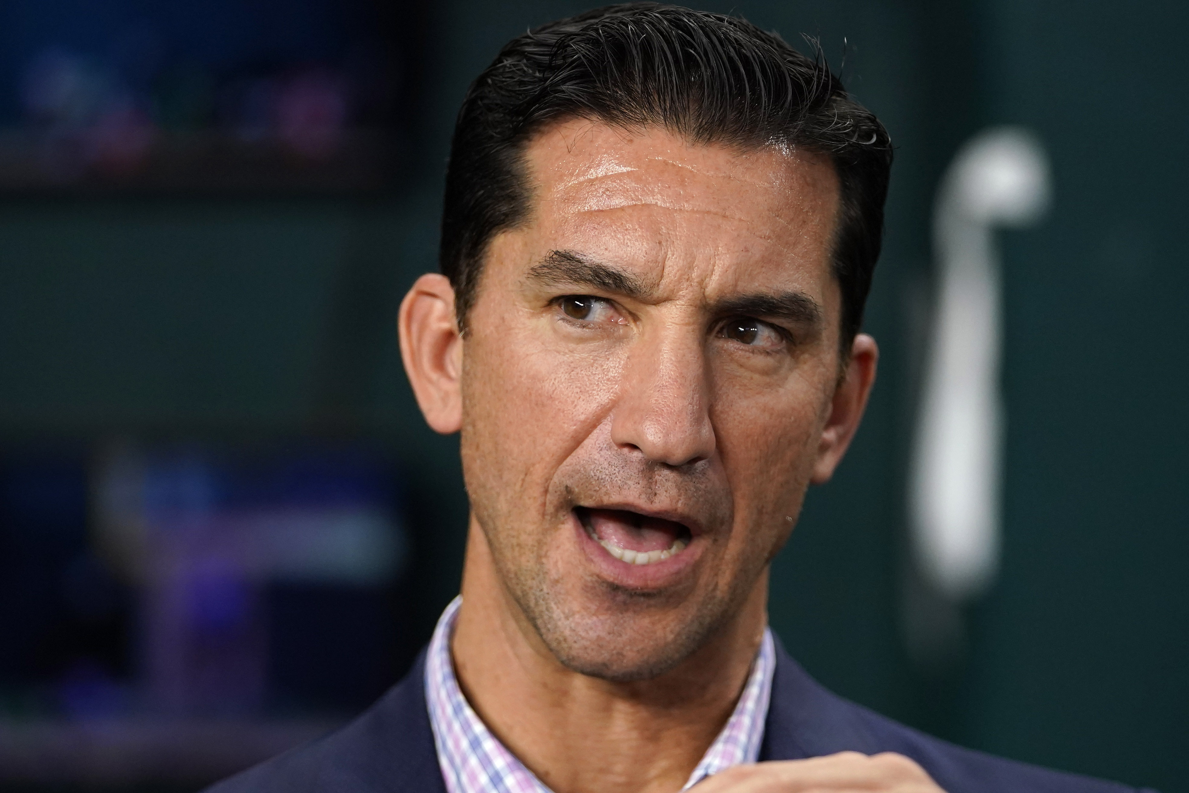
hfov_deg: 10.4
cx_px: 594
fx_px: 6539
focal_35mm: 198
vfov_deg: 6.9
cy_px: 396
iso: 2000
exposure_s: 1/2500
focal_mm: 132
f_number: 2.8
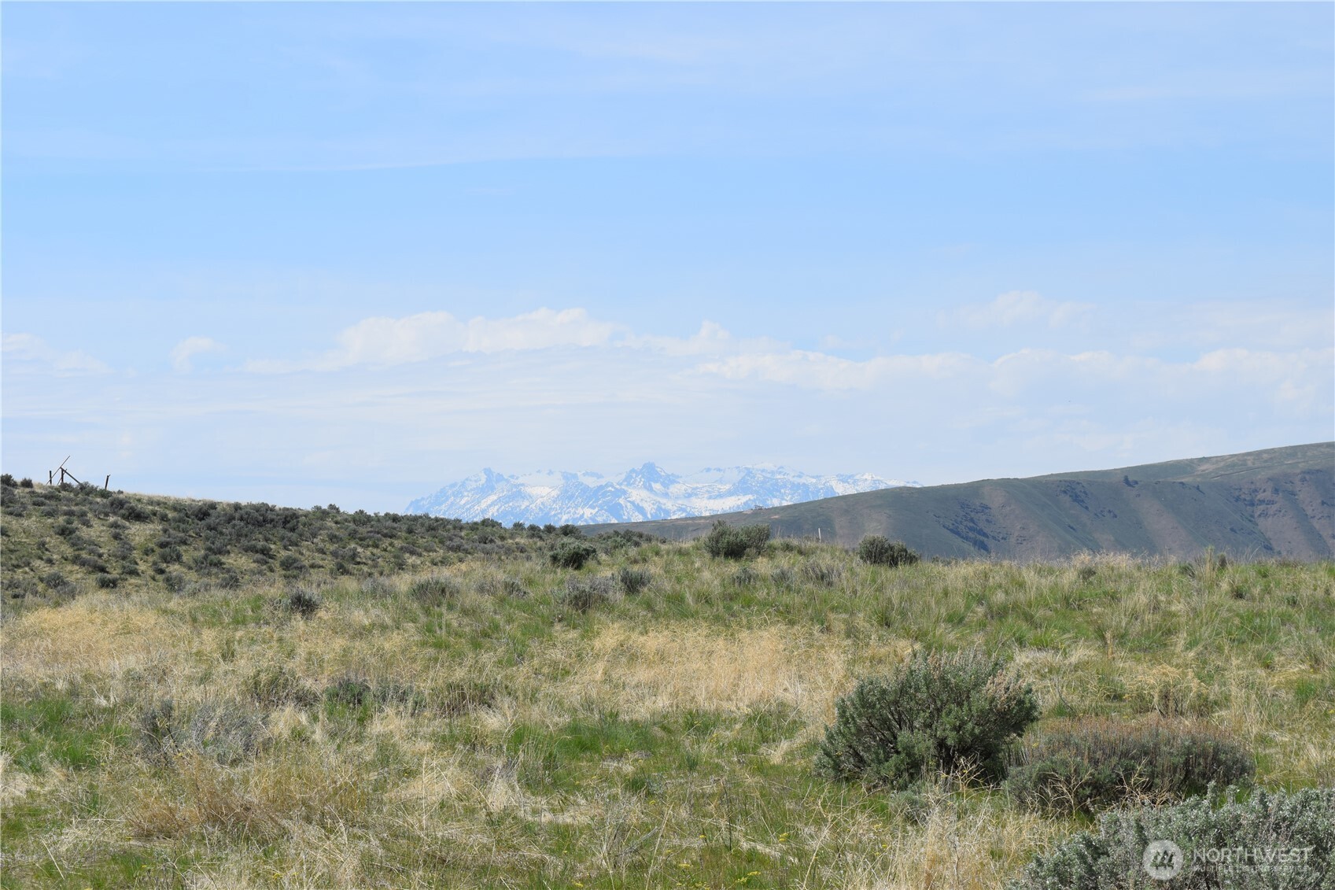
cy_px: 445
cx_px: 668
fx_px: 2892
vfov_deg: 17.5
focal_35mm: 78
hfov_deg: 26.0
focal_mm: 52
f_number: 11
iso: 200
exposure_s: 1/500
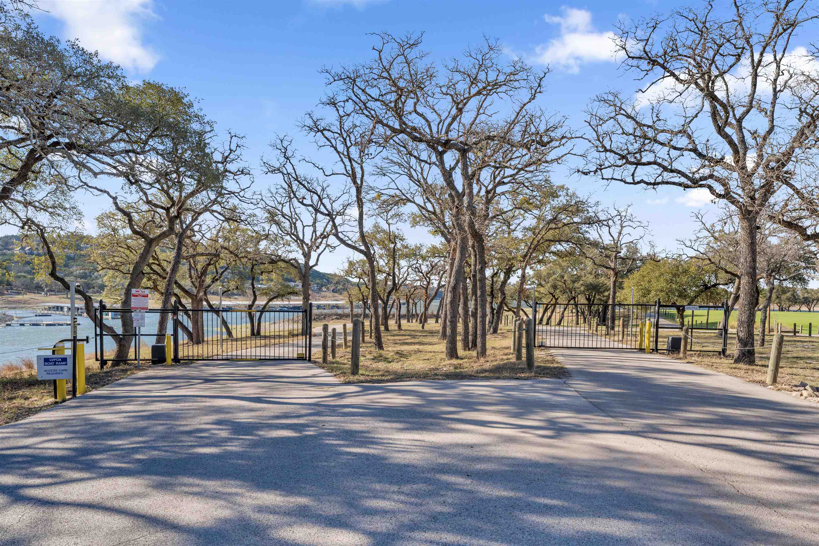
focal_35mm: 23
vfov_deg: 55.3
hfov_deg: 76.3
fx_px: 521
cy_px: 273
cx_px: 410
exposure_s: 1/160
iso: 100
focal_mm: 22.9
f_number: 9
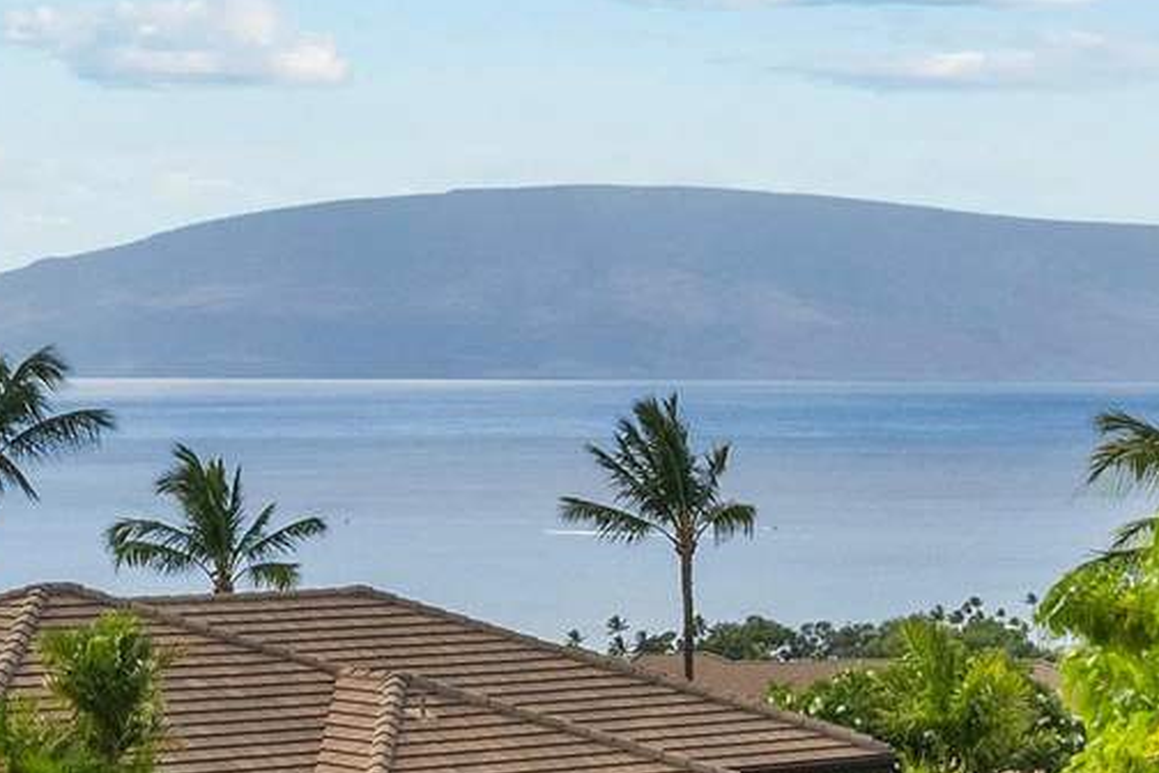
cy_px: 452
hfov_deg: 16.8
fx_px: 3927
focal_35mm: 122
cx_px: 520
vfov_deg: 11.2
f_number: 14
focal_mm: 20
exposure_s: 1/200
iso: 800
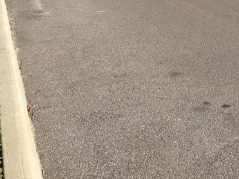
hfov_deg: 22.9
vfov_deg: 17.4
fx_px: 552
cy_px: -44
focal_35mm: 80
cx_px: 269
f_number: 2.2
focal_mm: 4.15
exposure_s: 1/1399
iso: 25
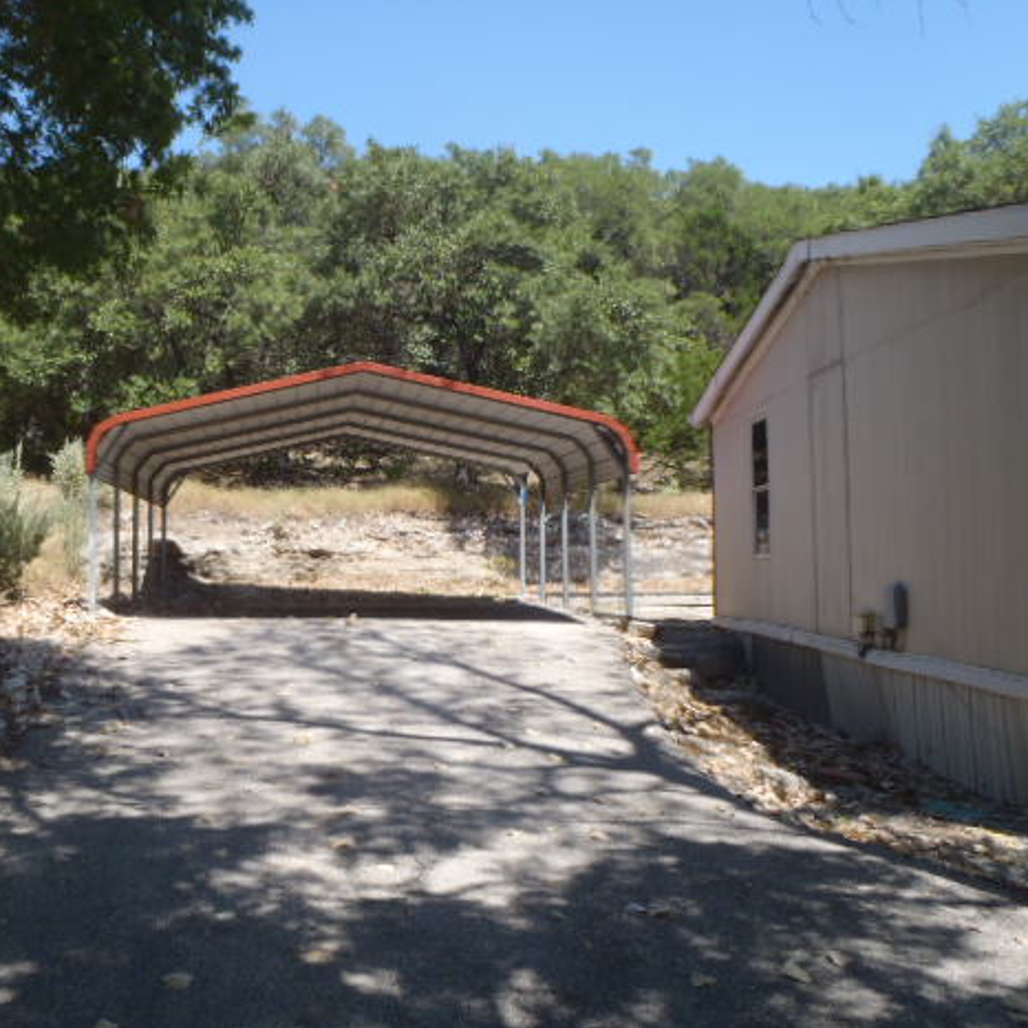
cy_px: 510
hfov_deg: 48.0
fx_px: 1142
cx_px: 382
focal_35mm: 34
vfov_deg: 48.5
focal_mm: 5
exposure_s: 1/320
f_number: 3.9
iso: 80
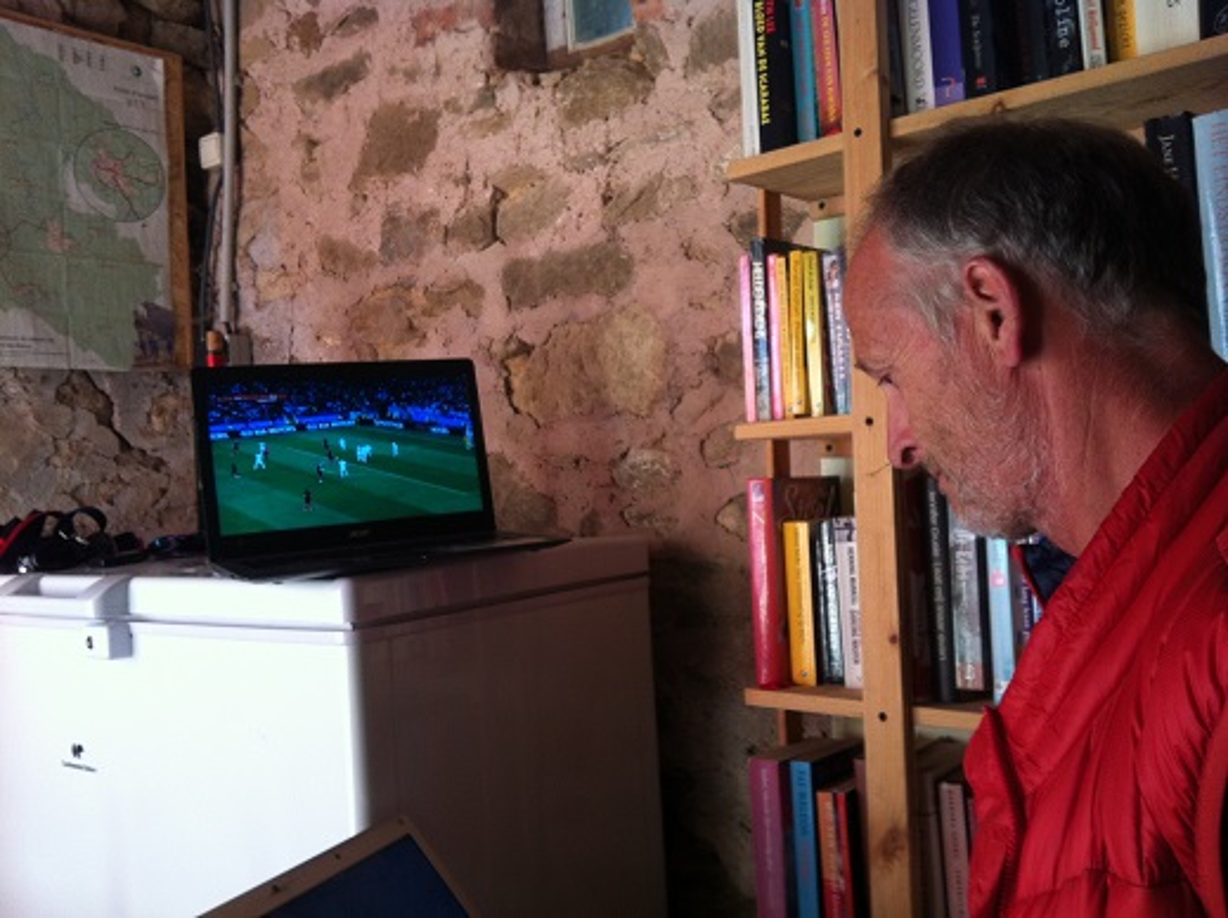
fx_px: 1240
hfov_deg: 52.7
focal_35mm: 35
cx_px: 614
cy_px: 459
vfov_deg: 40.6
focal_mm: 3.85
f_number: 2.8
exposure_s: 1/15
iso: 100
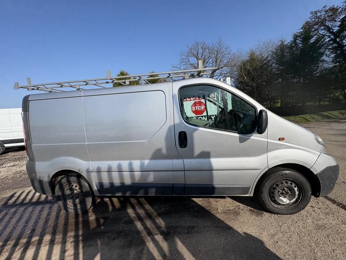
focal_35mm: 14
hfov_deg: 102.1
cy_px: 130
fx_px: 140
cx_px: 173
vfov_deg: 85.7
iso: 50
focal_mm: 2.22
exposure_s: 1/2083
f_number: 2.2
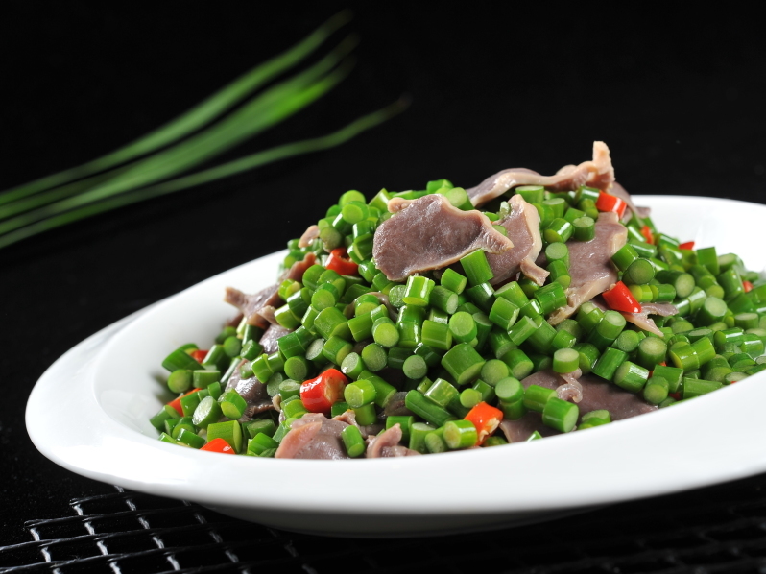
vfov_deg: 19.9
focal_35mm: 74
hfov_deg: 26.3
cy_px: 280
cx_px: 476
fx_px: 1637
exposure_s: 1/125
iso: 200
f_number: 10
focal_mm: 60
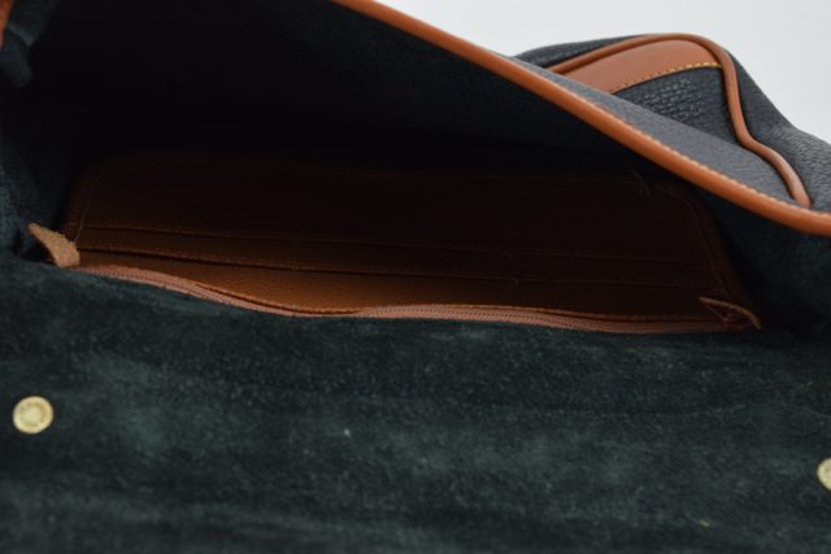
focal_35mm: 63
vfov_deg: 21.6
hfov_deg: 31.9
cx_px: 416
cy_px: 277
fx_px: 1454
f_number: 6.3
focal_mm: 42
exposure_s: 1/125
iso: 800
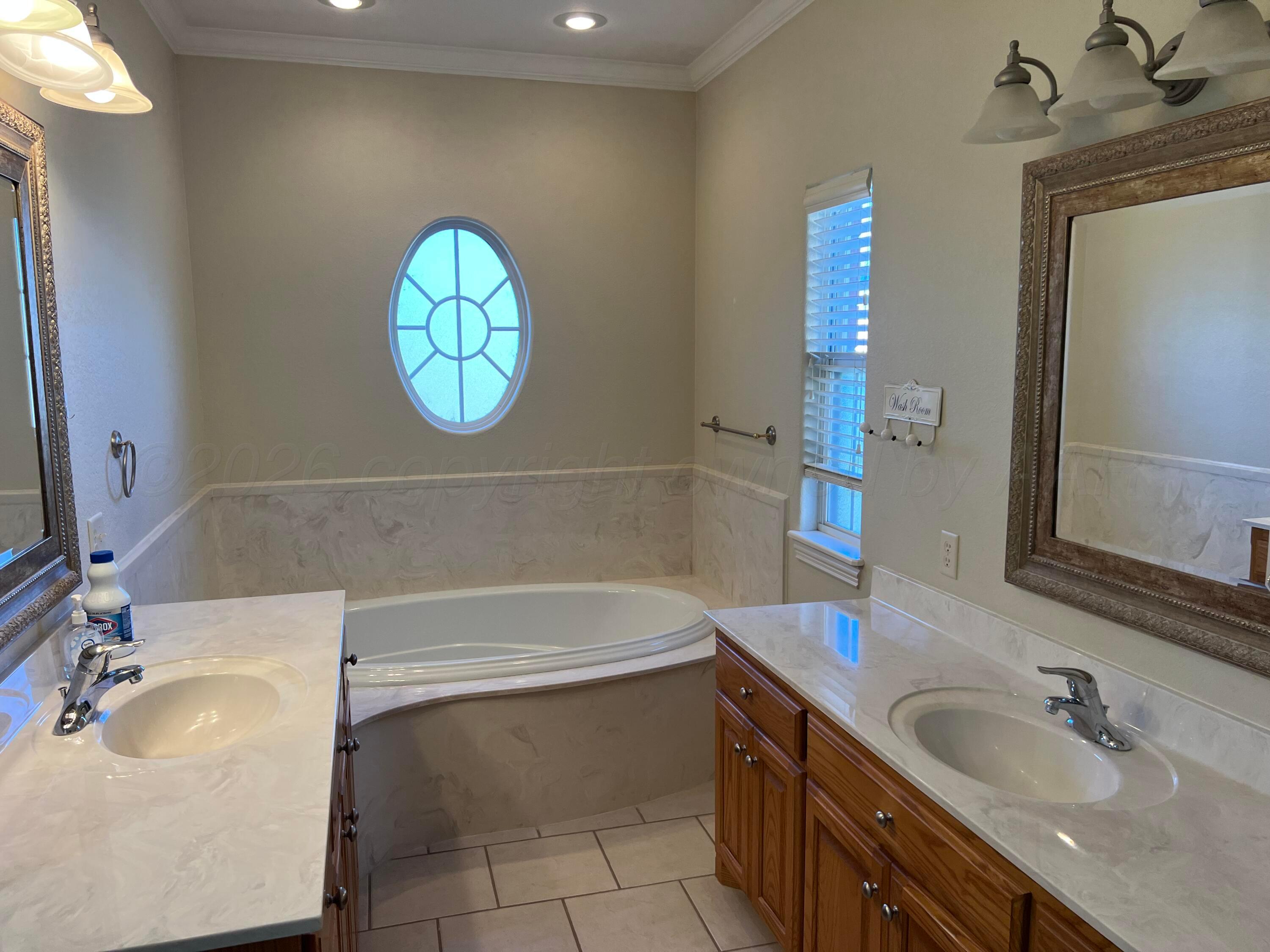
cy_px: 476
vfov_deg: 53.1
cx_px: 635
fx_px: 954
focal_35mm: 26
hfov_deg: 67.3
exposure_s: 1/120
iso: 100
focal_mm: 5.7
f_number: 1.5
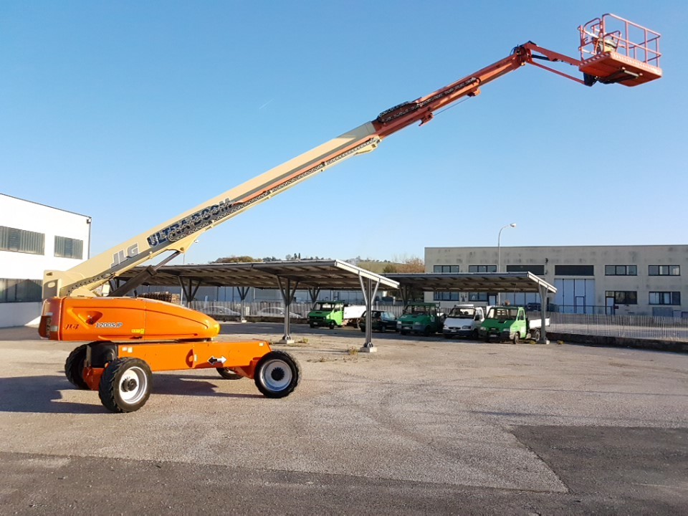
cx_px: 344
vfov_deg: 53.1
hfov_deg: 67.3
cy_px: 258
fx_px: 517
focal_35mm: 26
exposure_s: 1/6400
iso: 400
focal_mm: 4.2
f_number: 1.7
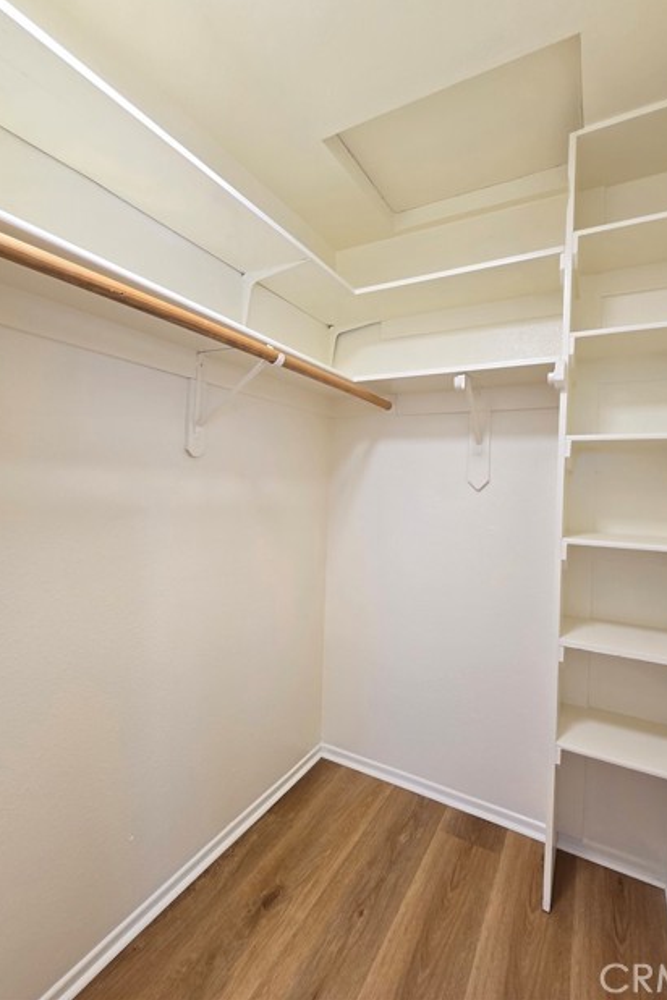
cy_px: 484
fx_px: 389
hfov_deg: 80.8
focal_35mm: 14
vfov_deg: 104.2
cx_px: 377
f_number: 2.2
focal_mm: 2.2
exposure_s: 1/60
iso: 100
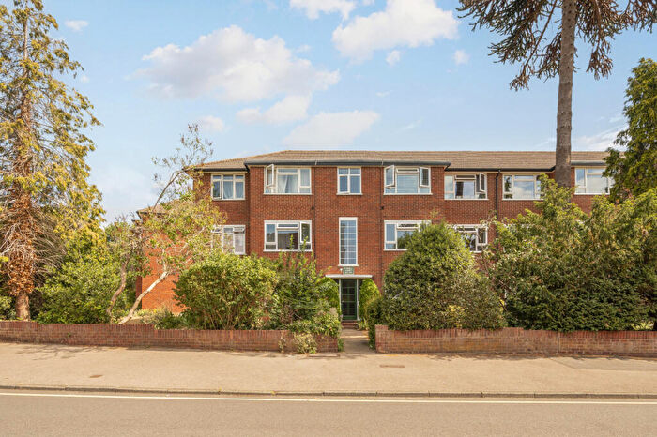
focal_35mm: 14
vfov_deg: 81.2
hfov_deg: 104.3
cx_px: 328
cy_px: 218
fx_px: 255
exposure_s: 1/200
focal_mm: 14
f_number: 8
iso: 200
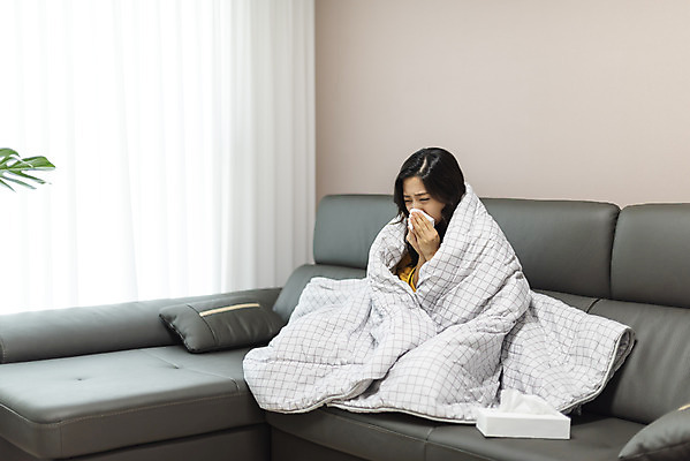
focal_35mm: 50
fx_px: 959
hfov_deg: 39.6
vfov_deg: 27.0
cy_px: 230
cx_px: 345
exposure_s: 1/320
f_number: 1.8
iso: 500
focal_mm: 50
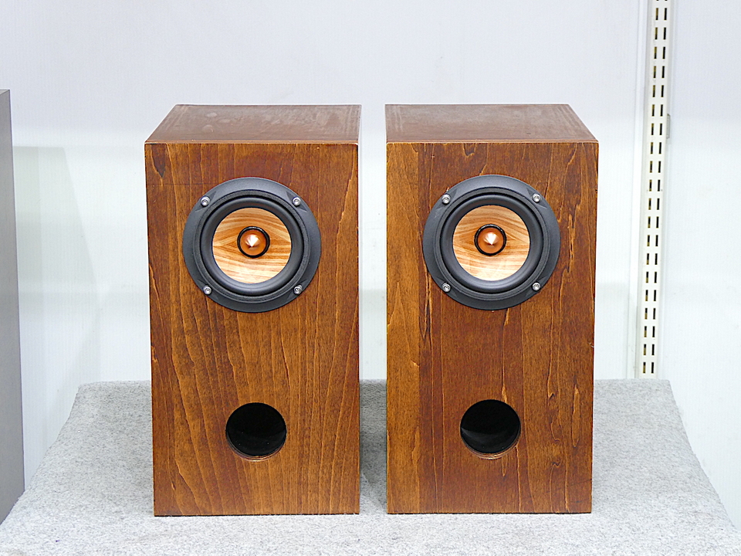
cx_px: 370
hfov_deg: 23.3
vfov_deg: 17.6
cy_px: 278
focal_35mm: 84
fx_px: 1798
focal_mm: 15
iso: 200
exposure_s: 1/5
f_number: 4.8
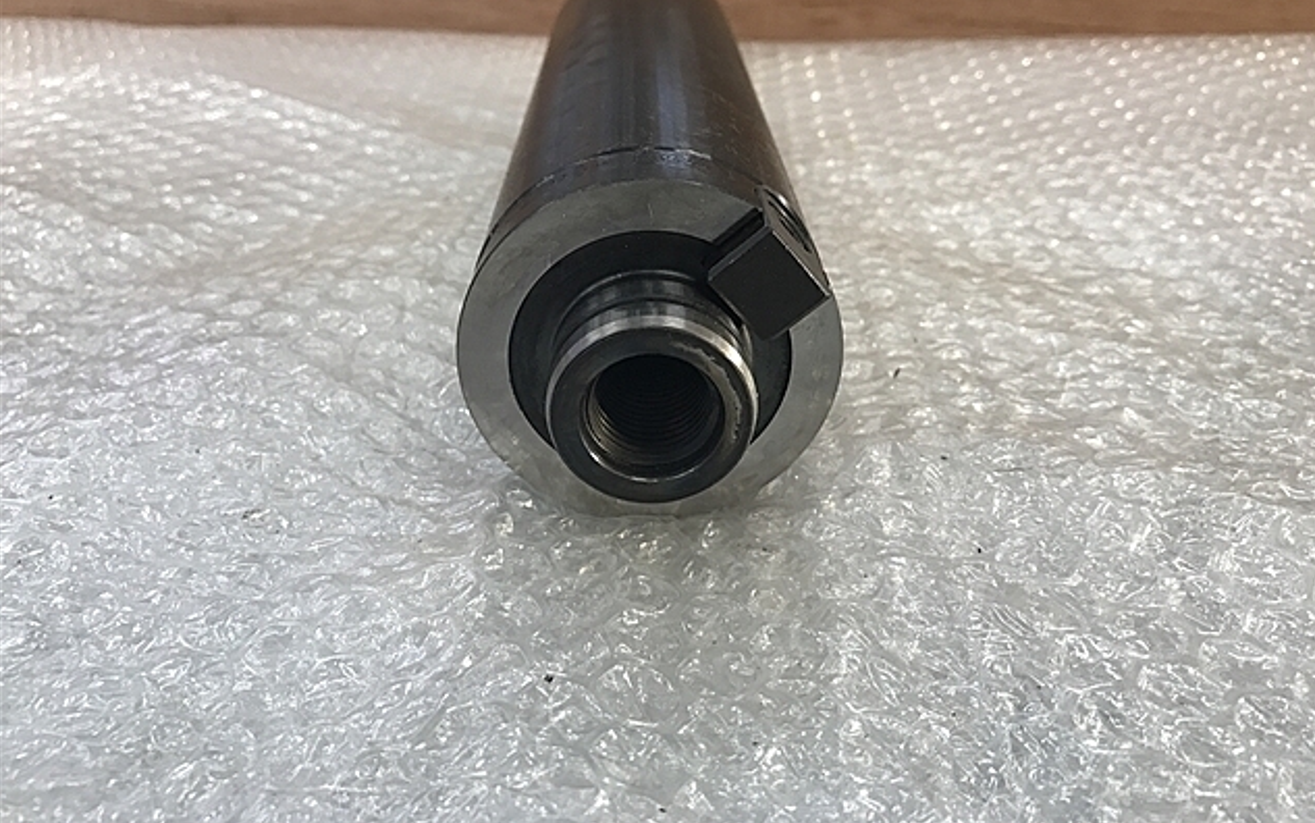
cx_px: 663
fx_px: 1075
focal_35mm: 30
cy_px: 343
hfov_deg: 62.9
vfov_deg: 41.7
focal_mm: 3.99
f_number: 1.8
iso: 25
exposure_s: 1/30
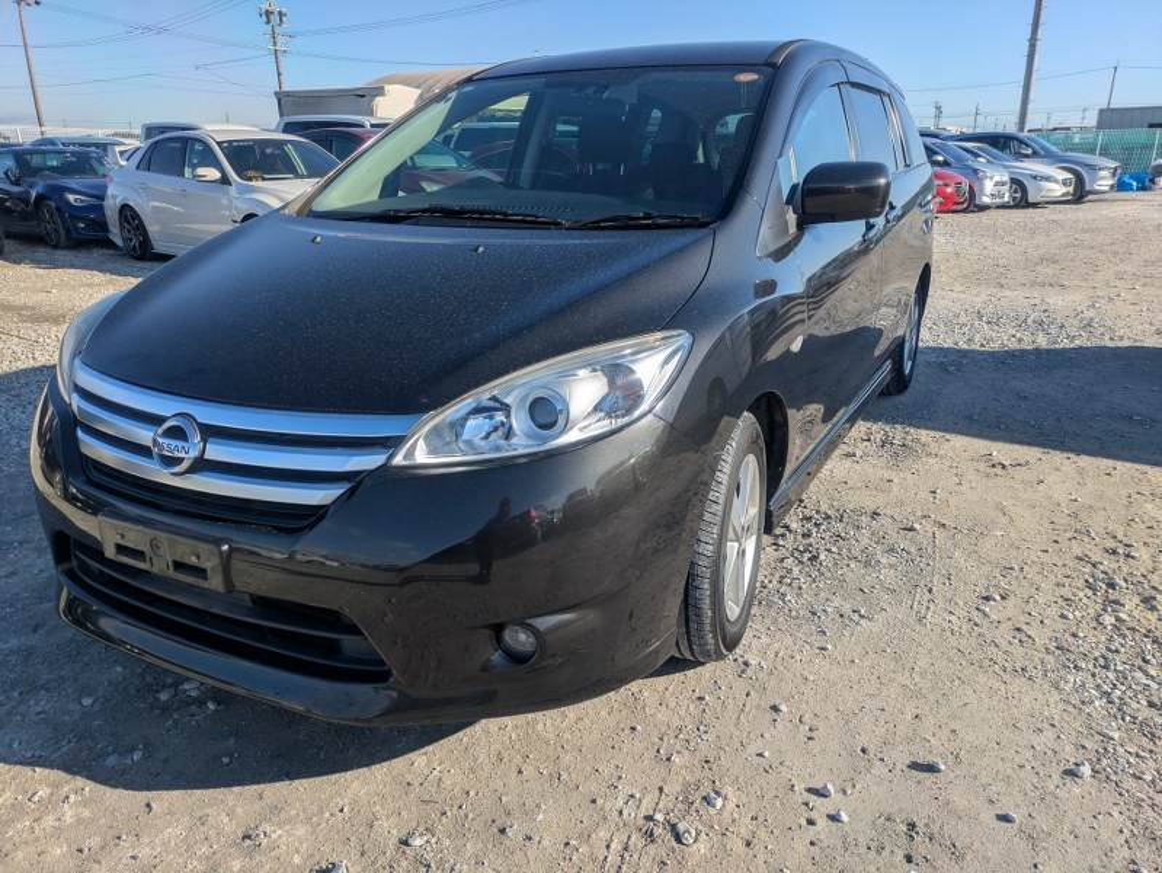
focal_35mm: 25
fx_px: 840
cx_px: 581
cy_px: 436
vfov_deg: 54.9
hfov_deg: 69.4
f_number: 1.89
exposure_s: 1/2370
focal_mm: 5.43
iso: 47
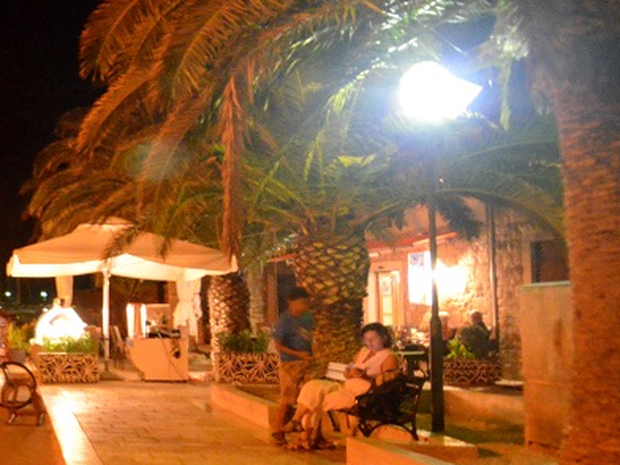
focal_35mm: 44
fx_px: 788
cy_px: 221
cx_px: -159
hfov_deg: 33.3
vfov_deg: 32.9
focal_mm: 12
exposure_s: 1/13
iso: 6400
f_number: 4
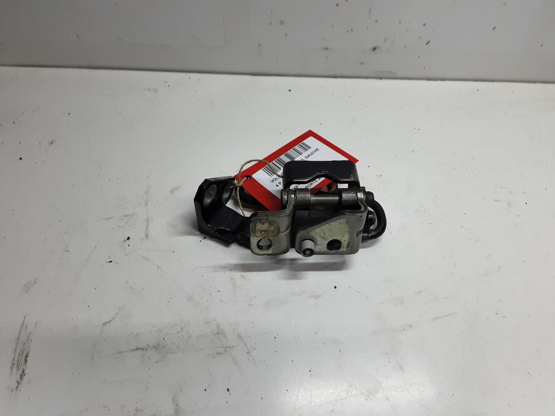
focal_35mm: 27
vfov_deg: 51.4
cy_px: 208
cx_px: 278
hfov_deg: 65.3
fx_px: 433
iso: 64
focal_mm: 2.91
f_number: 1.9
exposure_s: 1/50
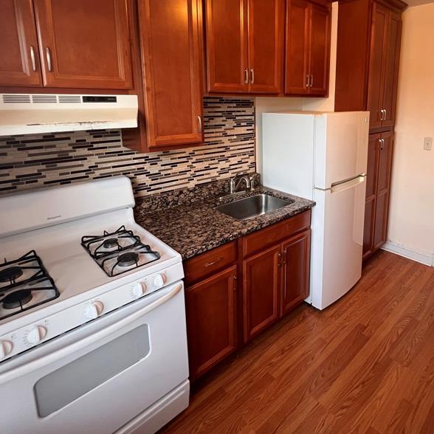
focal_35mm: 20
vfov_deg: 73.1
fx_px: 284
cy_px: 154
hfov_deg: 72.6
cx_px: 289
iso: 160
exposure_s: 1/60
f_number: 1.8
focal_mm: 1.57
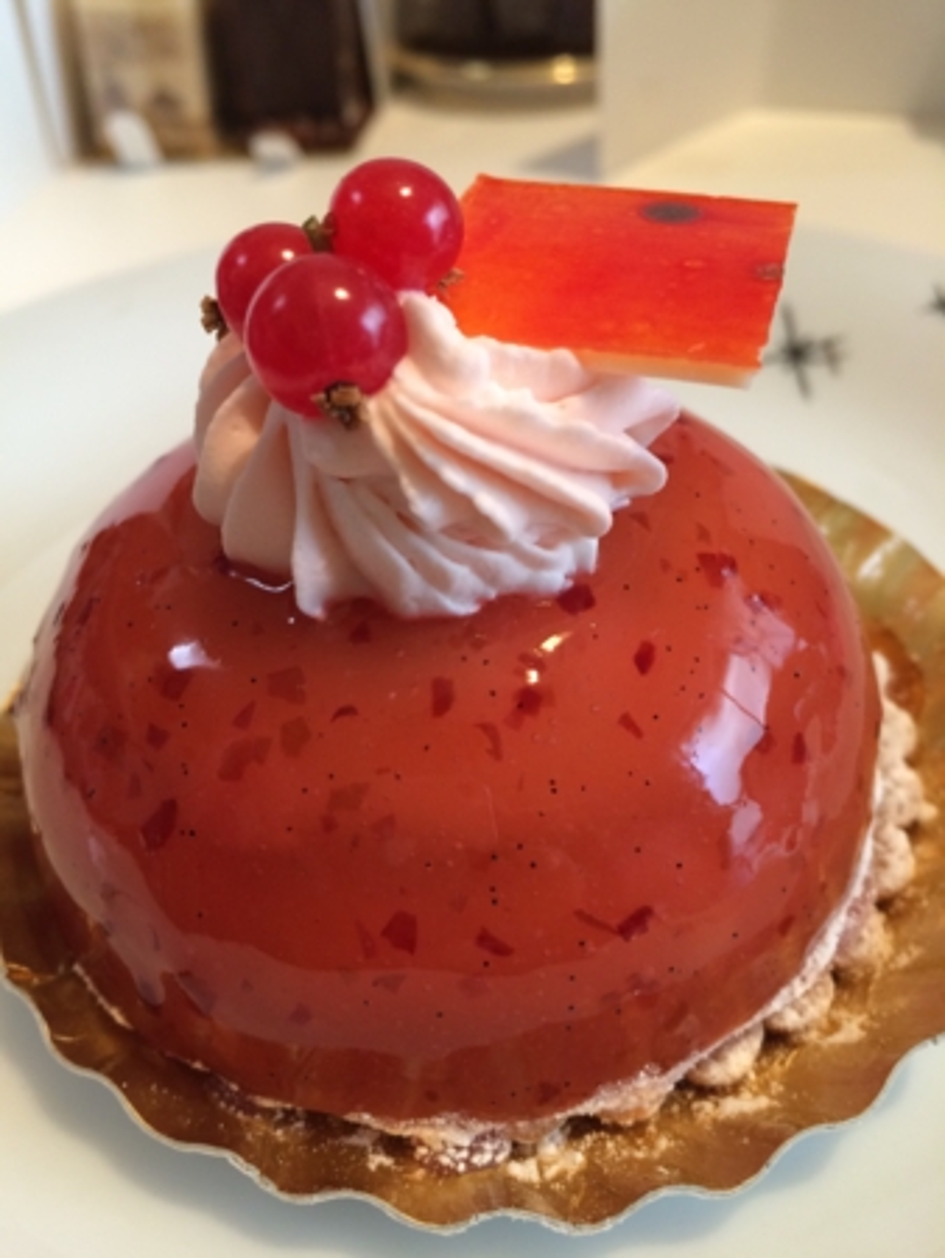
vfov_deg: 61.6
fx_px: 1055
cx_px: 472
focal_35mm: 29
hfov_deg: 48.3
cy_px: 629
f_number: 2.2
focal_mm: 4.15
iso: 125
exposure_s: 1/33
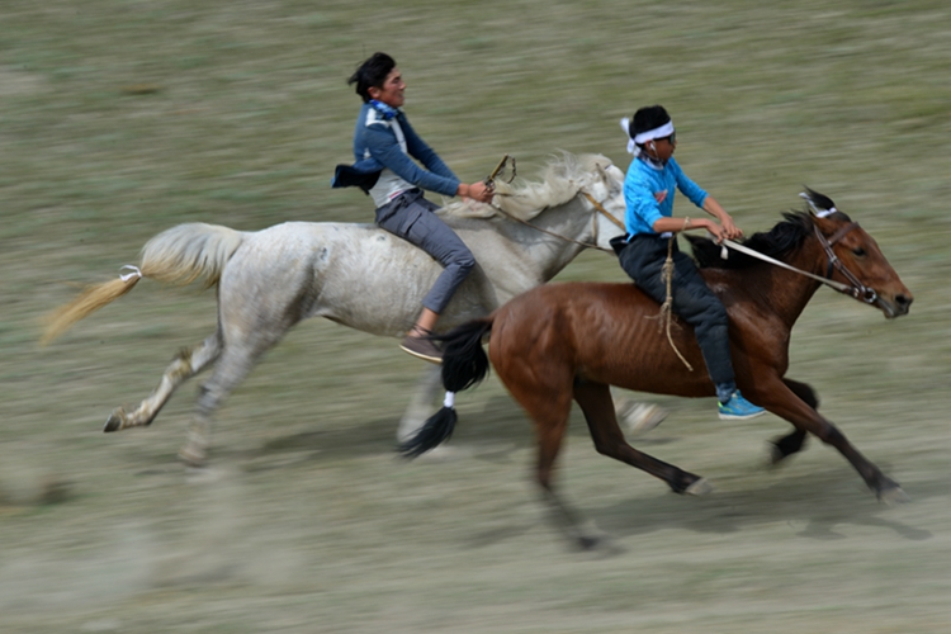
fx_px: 15849
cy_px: 317
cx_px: 476
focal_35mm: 600
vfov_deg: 2.3
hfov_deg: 3.4
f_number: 16
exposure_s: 1/80
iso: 100
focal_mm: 600
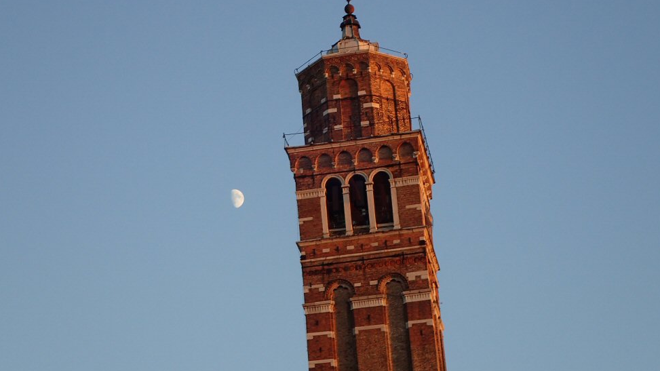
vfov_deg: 10.8
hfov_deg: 19.1
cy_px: 139
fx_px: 1960
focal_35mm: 112
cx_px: 324
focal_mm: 18
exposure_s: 1/200
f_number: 4.9
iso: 160
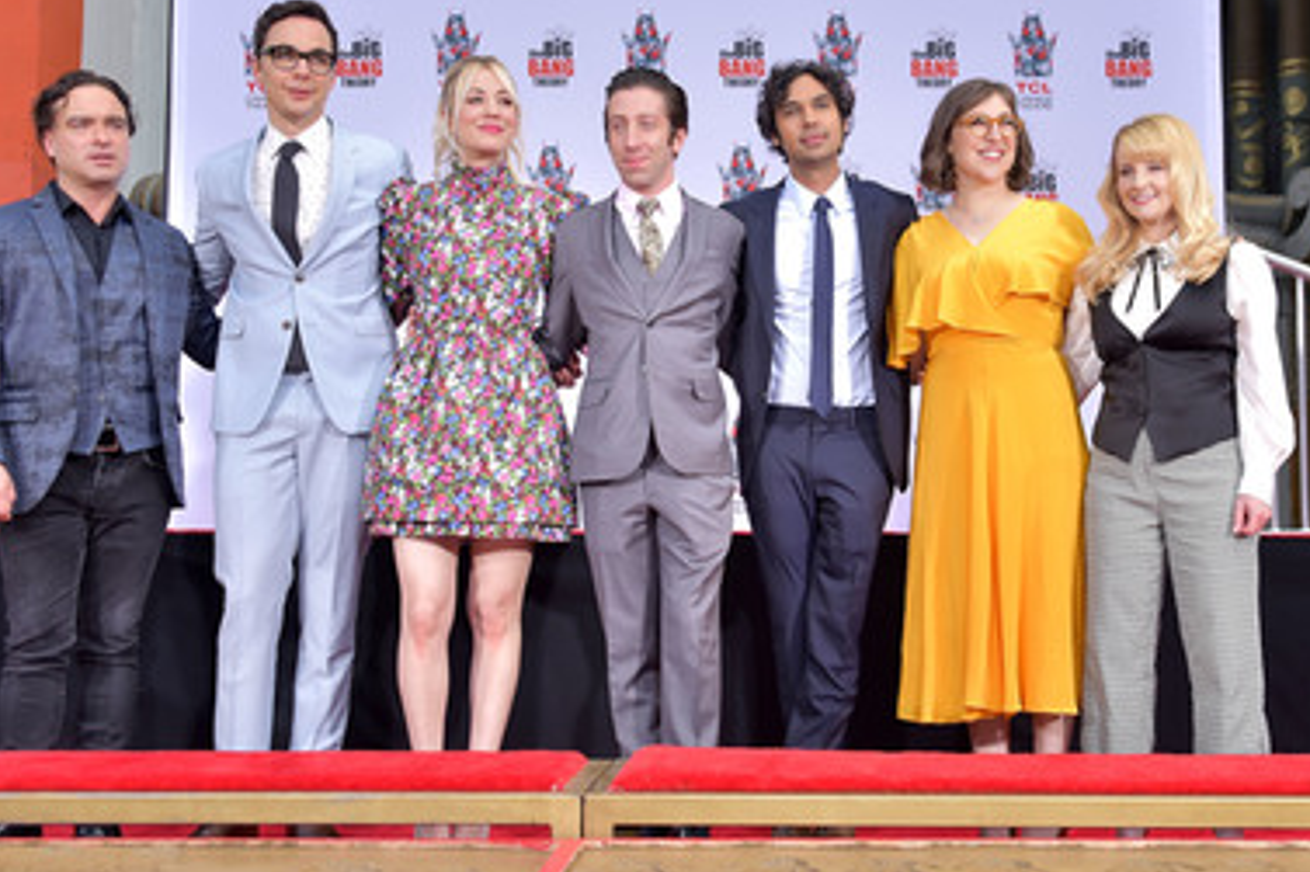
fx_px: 1564
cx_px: 636
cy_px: 382
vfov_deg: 31.1
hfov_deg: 45.4
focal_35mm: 43
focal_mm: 36
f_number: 4
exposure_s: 1/250
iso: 160
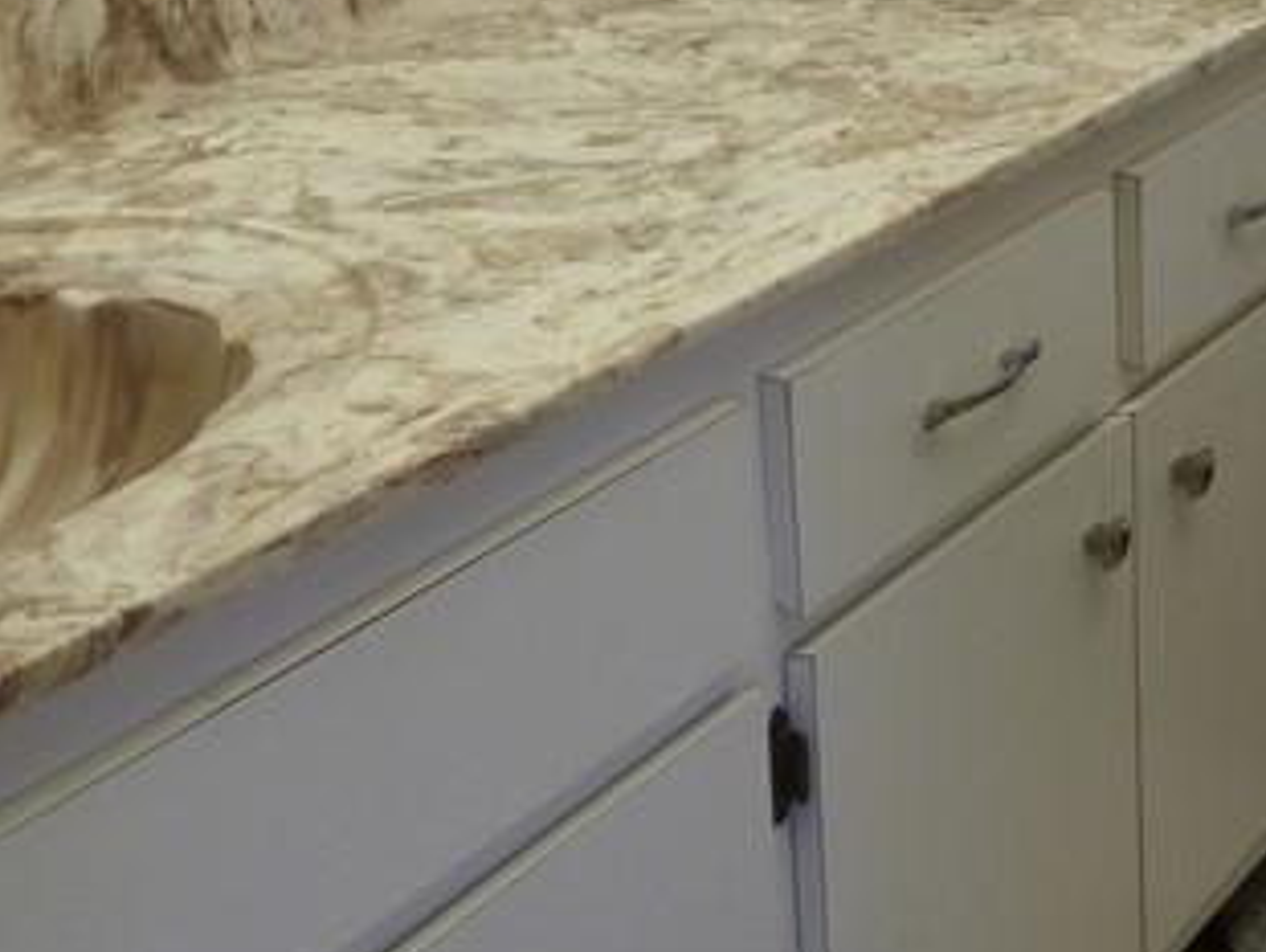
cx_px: 1495
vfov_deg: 21.5
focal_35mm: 66
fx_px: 2416
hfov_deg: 26.3
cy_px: 0
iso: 125
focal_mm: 3.58
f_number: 2.8
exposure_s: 1/60
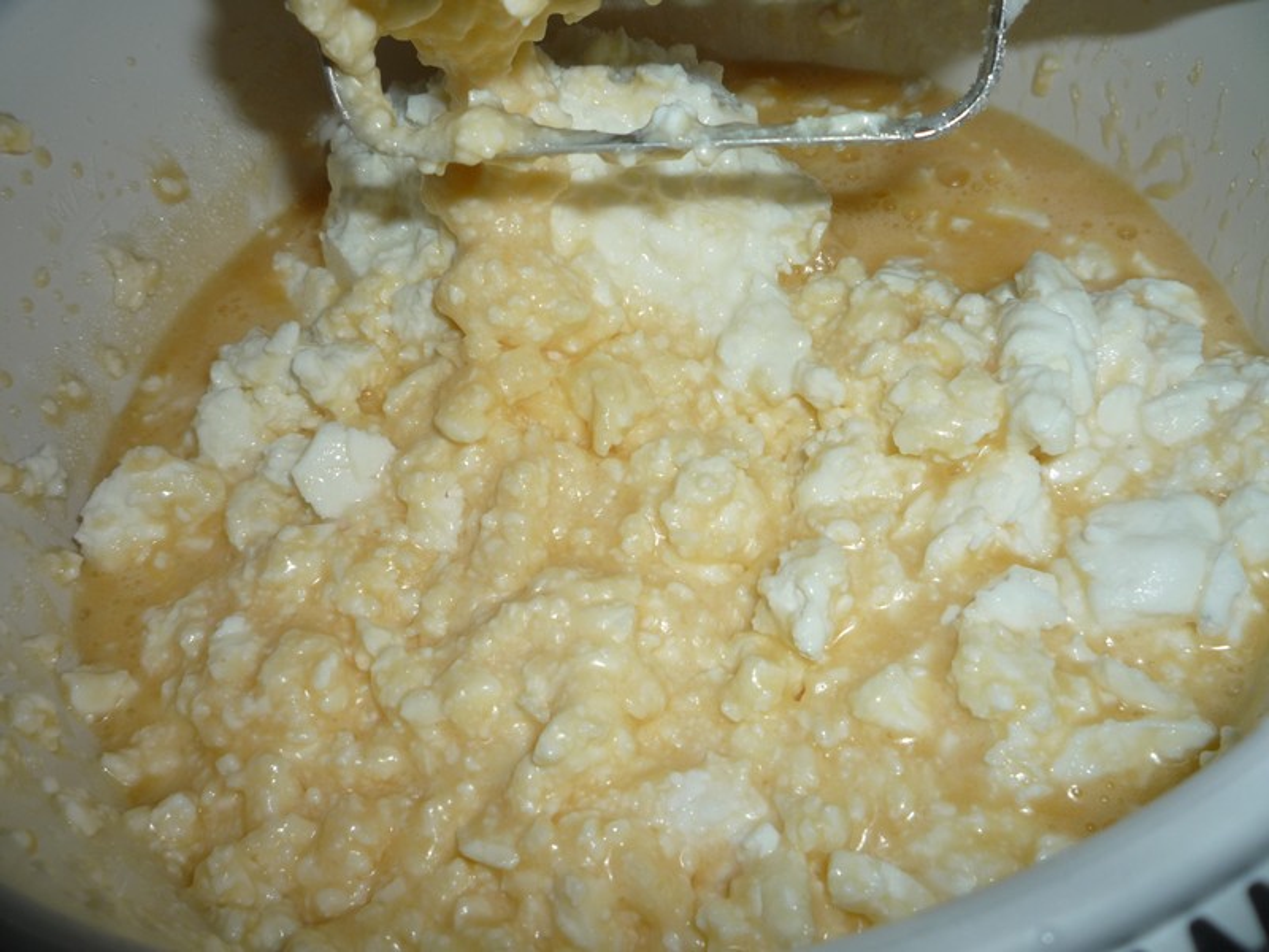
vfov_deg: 46.8
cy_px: 476
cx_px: 634
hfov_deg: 60.0
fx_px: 1100
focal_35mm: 30
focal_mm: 5.2
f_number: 4
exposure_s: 1/30
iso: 100
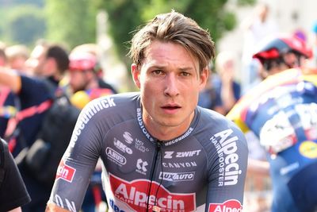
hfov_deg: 19.4
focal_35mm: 105
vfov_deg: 13.1
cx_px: 158
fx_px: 925
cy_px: 106
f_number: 3.2
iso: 500
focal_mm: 70
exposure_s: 1/1000
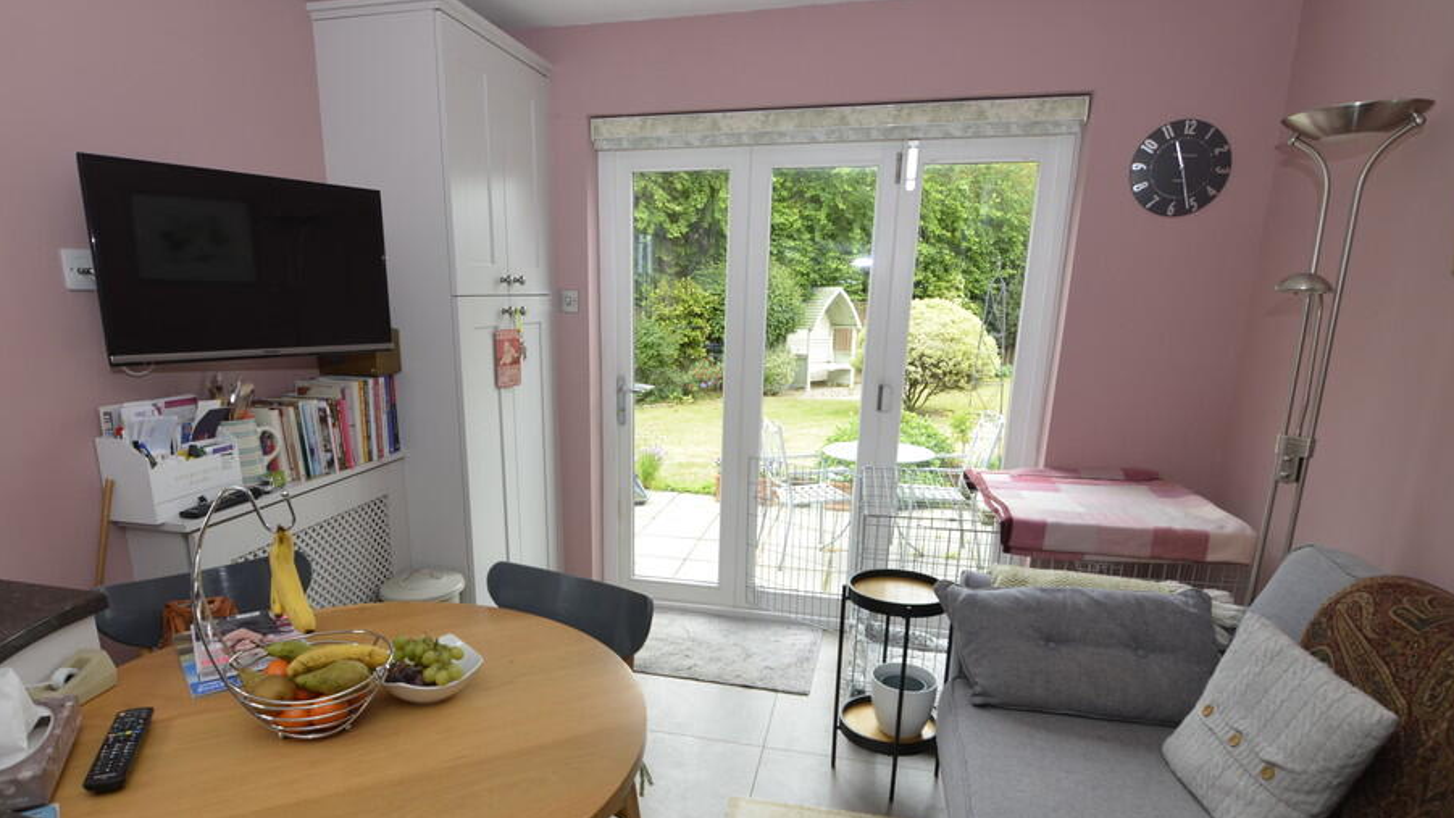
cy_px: 505
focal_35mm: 20
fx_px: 755
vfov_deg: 56.3
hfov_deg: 87.4
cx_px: 642
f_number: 5.6
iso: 400
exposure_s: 1/60
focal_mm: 11
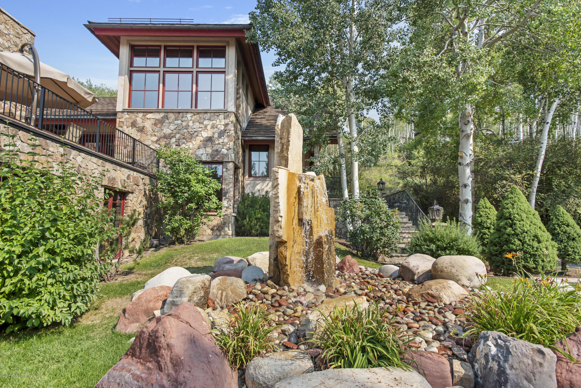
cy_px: 194
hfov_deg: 84.0
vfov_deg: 62.0
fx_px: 323
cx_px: 290
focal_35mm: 20
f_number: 7.1
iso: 400
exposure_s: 1/1250
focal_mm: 20
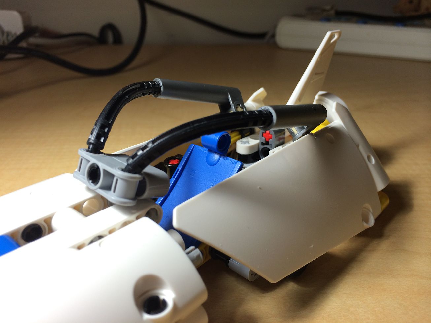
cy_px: 162
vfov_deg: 46.8
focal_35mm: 30
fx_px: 373
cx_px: 216
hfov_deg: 60.0
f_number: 2.2
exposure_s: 1/60
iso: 50
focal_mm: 4.12
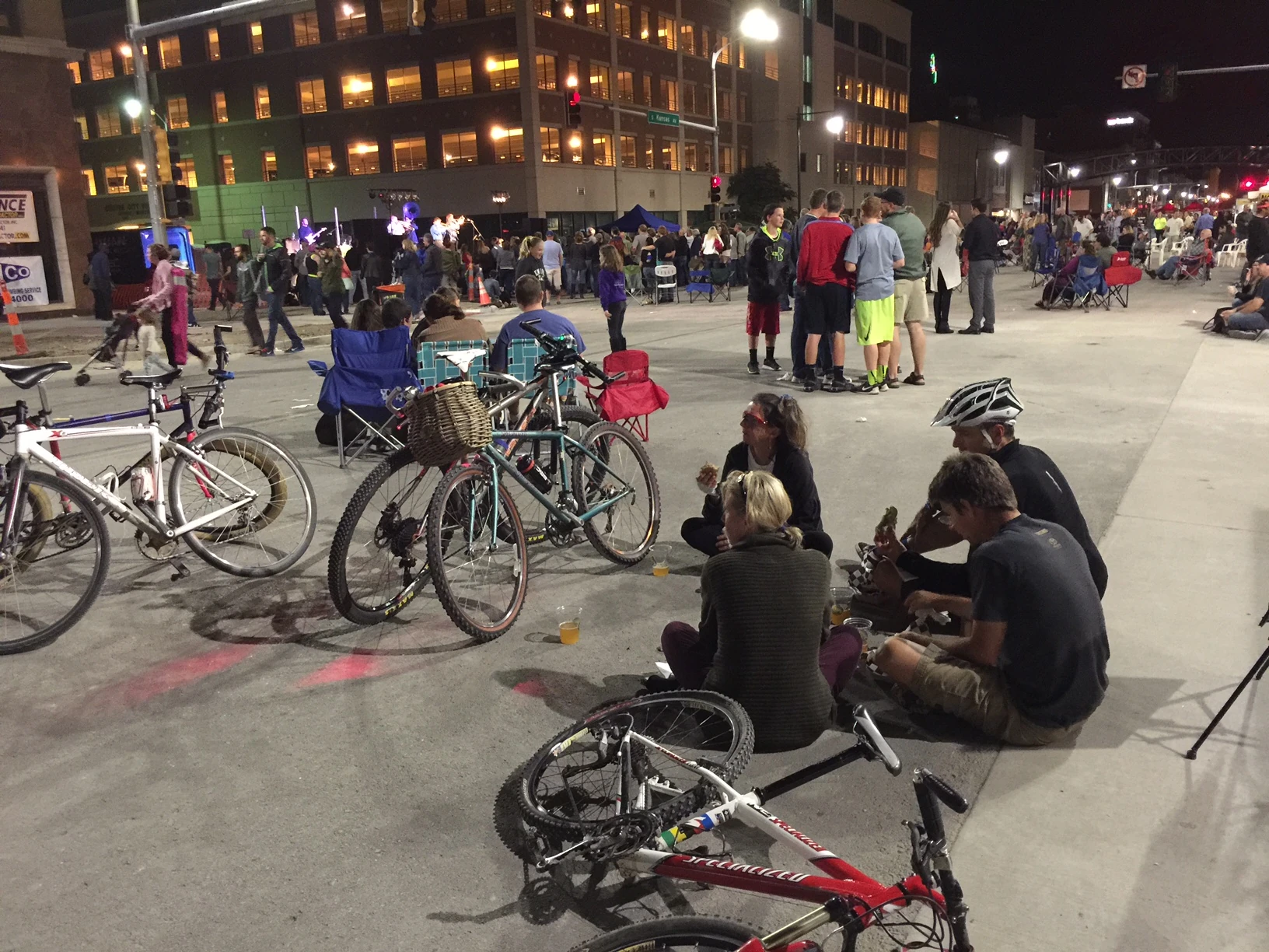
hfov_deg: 61.7
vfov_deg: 48.2
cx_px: 634
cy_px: 476
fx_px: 1063
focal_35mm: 29
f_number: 2.2
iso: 125
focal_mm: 4.15
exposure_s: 1/4
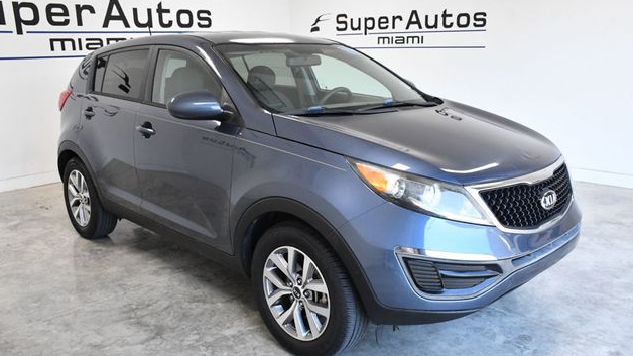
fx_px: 537
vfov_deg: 36.6
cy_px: 193
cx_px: 319
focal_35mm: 32
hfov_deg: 61.0
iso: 2500
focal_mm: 20
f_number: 9
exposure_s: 1/320
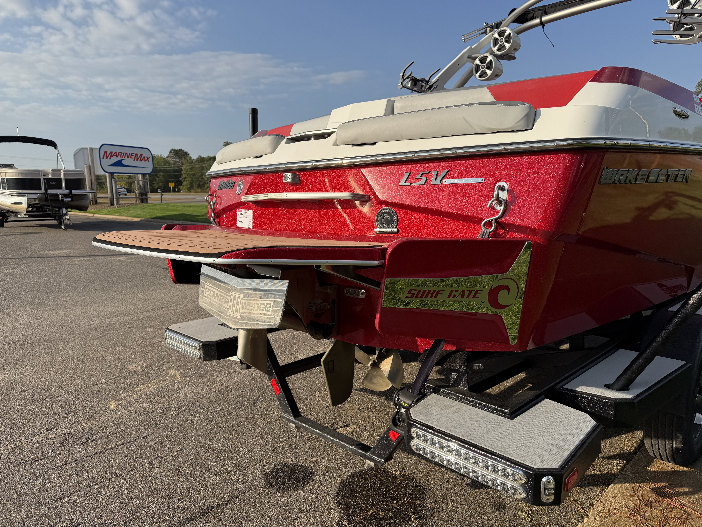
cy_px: 264
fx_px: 487
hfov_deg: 71.6
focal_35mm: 24
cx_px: 351
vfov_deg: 56.8
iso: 80
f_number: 1.78
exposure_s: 1/3759
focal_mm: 6.76
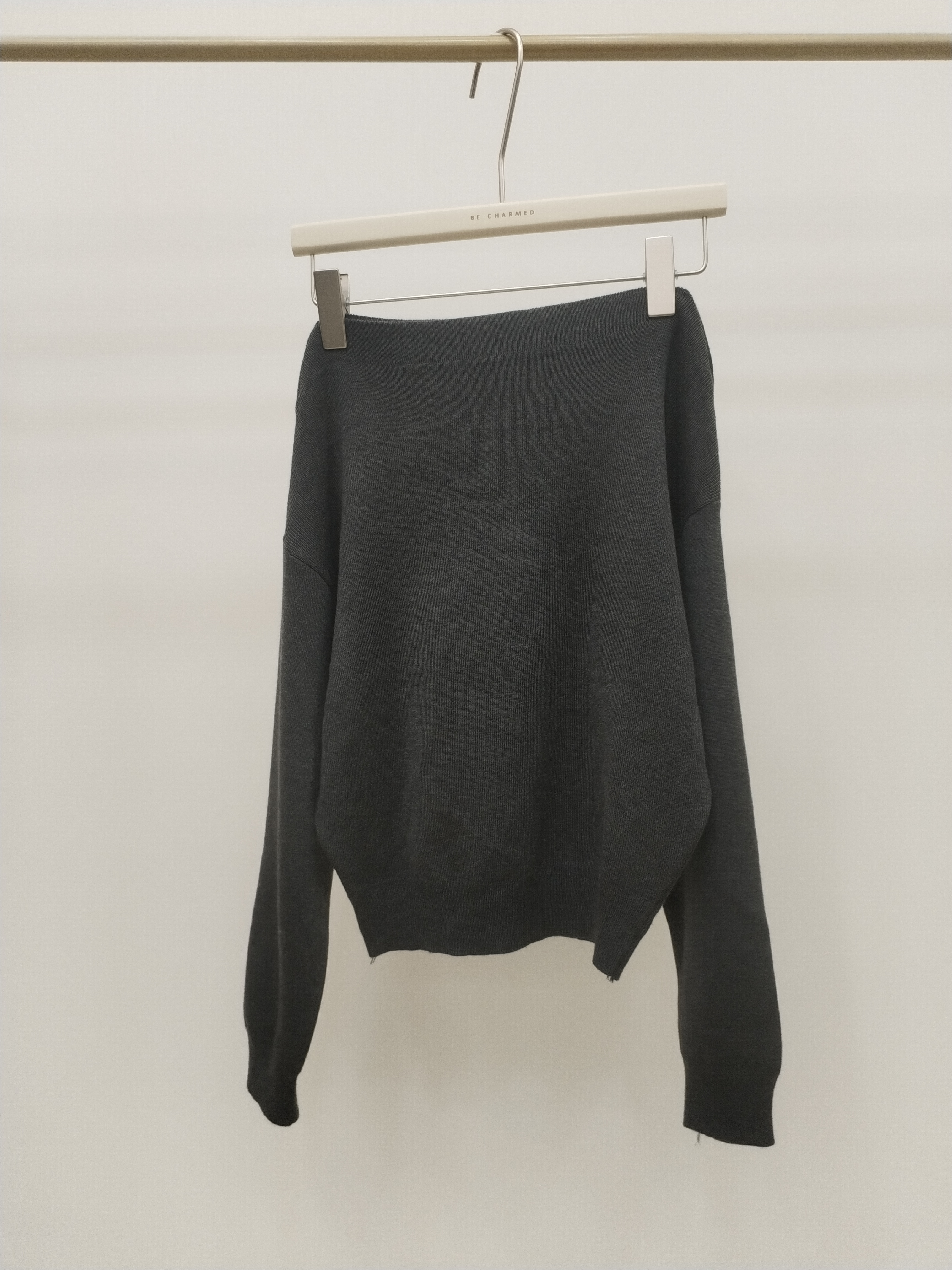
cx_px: 476
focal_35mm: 29
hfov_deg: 48.2
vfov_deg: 61.7
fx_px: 1063
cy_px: 635
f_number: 1.8
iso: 248
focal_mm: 4.75
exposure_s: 1/100
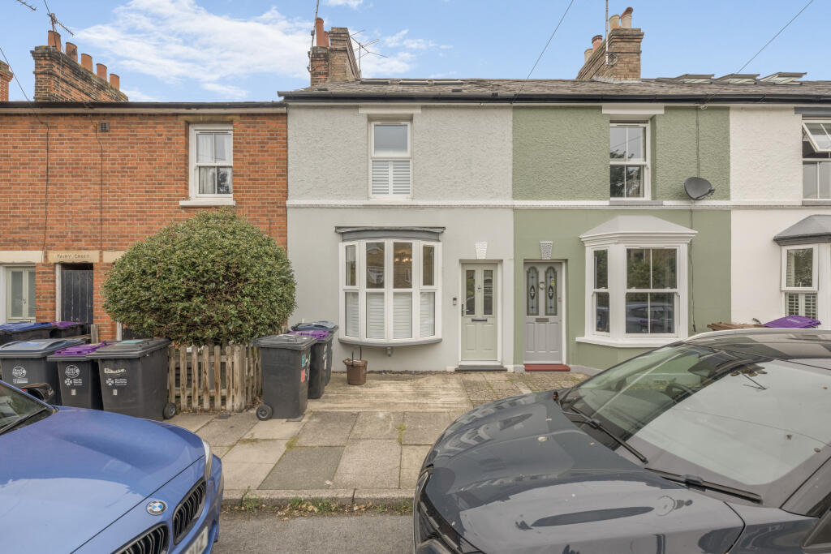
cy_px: 277
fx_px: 323
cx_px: 416
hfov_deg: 104.2
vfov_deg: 81.2
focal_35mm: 14
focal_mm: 14
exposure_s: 1/20
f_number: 11
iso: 64
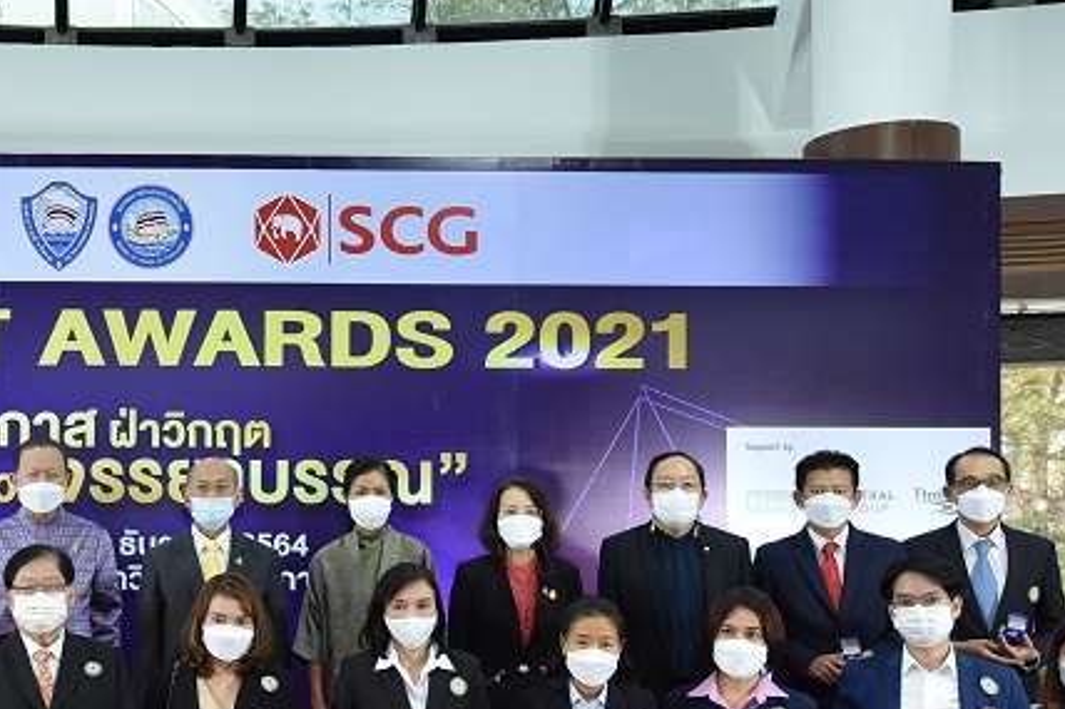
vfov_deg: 32.4
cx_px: 157
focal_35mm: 40
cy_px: 580
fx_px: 1183
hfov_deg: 45.1
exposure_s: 1/200
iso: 2000
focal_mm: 19
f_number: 5
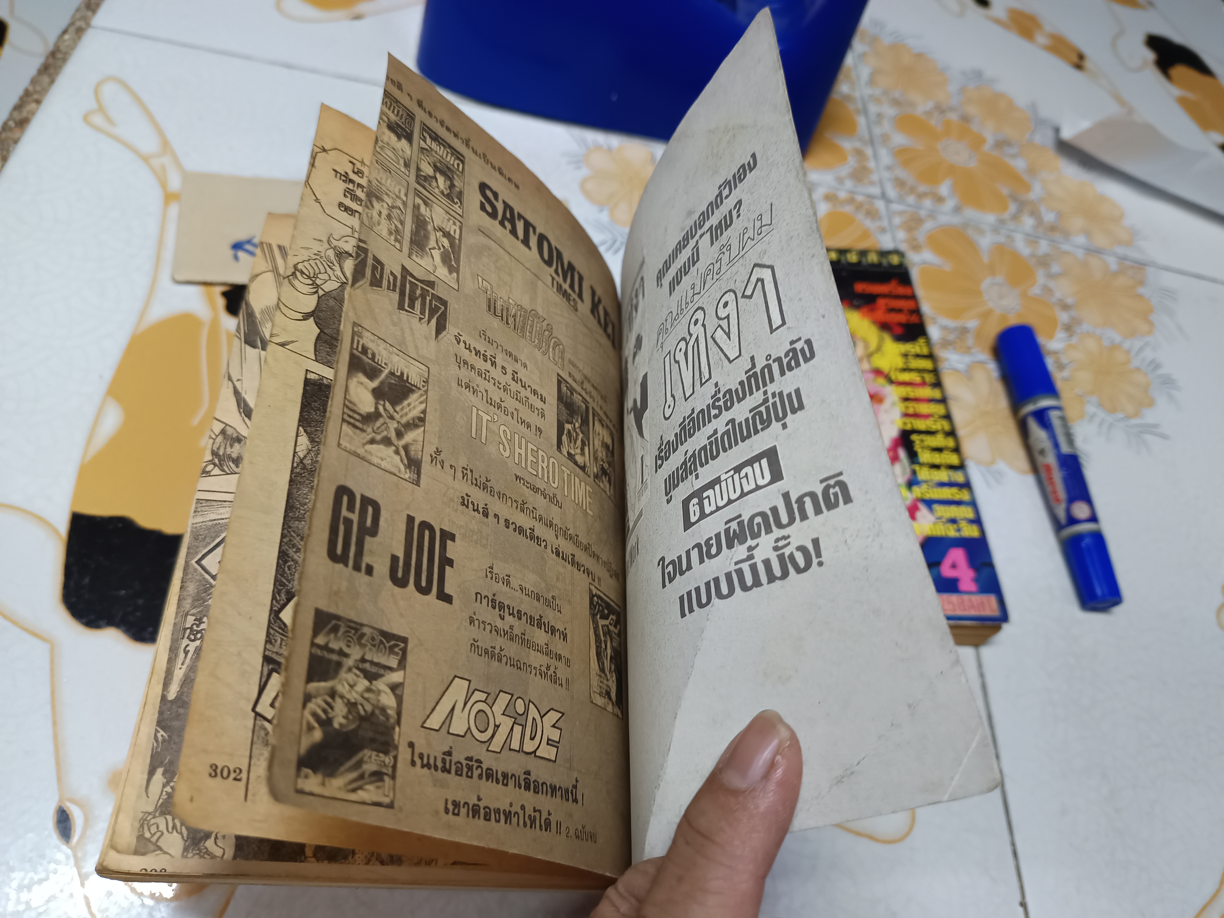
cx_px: 612
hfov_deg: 71.6
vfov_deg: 56.8
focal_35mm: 24
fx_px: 849
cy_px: 459
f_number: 1.7
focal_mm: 5.31
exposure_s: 1/25
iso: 982
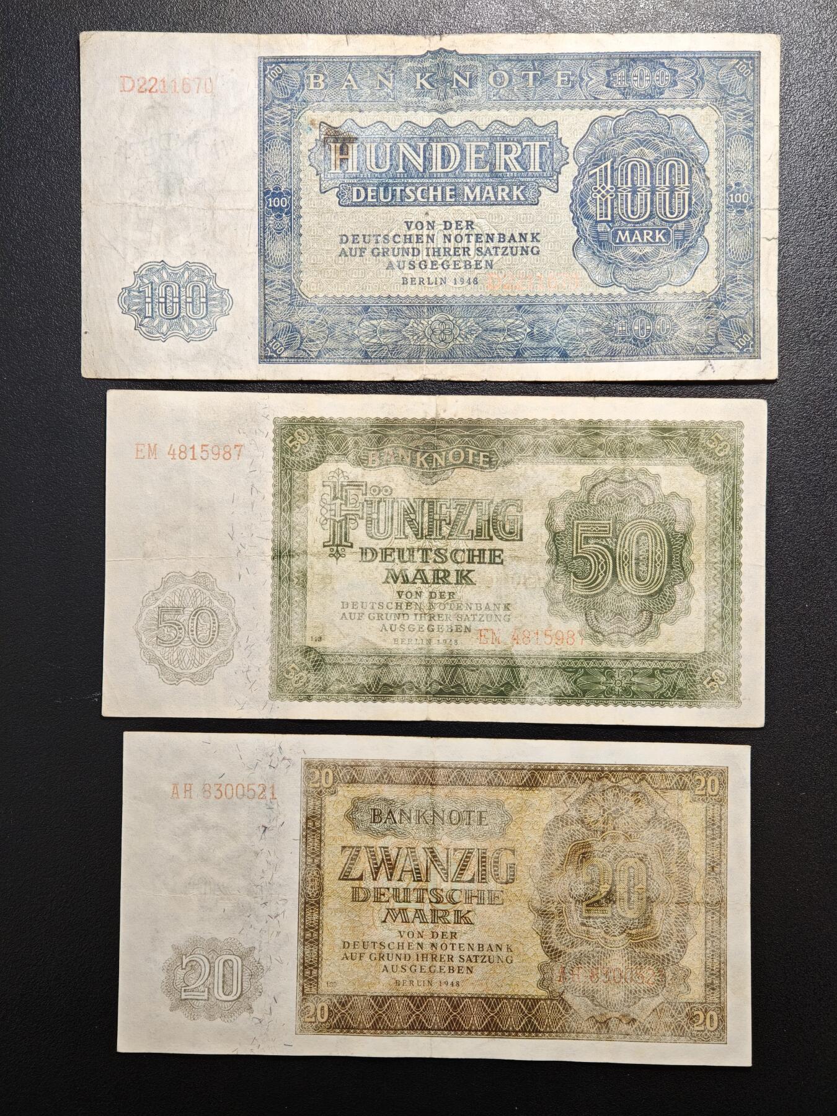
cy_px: 558
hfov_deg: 24.4
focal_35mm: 60
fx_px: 1934
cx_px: 418
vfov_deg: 32.2
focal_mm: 9
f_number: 2
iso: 500
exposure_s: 1/108
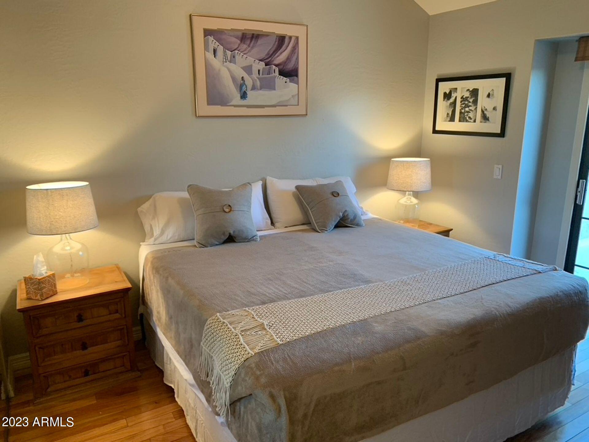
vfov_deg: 53.1
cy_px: 221
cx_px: 294
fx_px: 442
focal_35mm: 26
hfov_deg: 67.3
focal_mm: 4.25
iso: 160
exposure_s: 1/60
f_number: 1.8
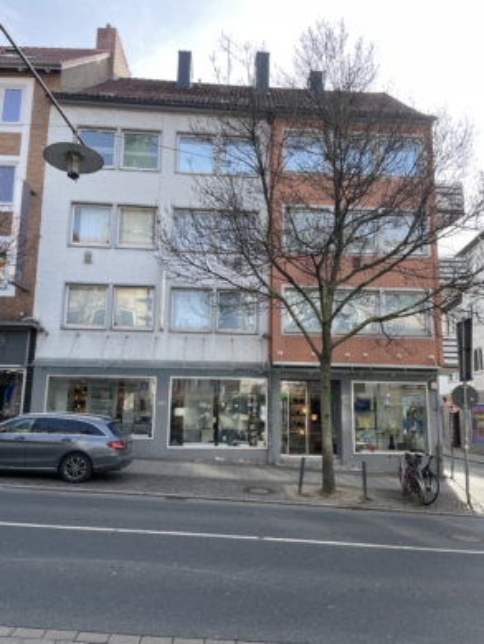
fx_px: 484
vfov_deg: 67.3
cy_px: 322
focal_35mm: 26
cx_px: 242
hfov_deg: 53.1
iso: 32
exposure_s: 1/725
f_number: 1.6
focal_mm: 4.2
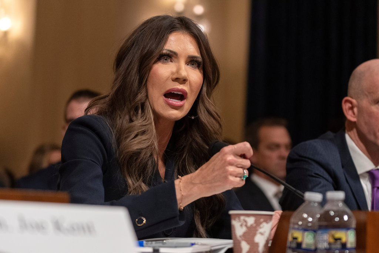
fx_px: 1105
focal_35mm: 105
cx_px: 190
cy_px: 126
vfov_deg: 13.0
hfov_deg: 19.5
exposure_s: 1/1000
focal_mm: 70
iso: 3200
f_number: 2.8
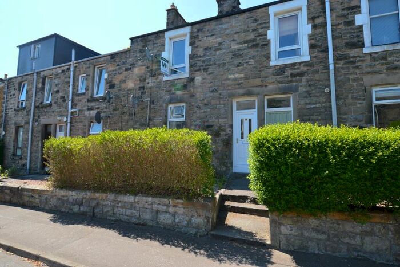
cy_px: 134
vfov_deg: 67.3
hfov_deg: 90.0
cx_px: 200
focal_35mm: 18
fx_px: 200
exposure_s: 1/100
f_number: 6.3
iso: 100
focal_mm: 12
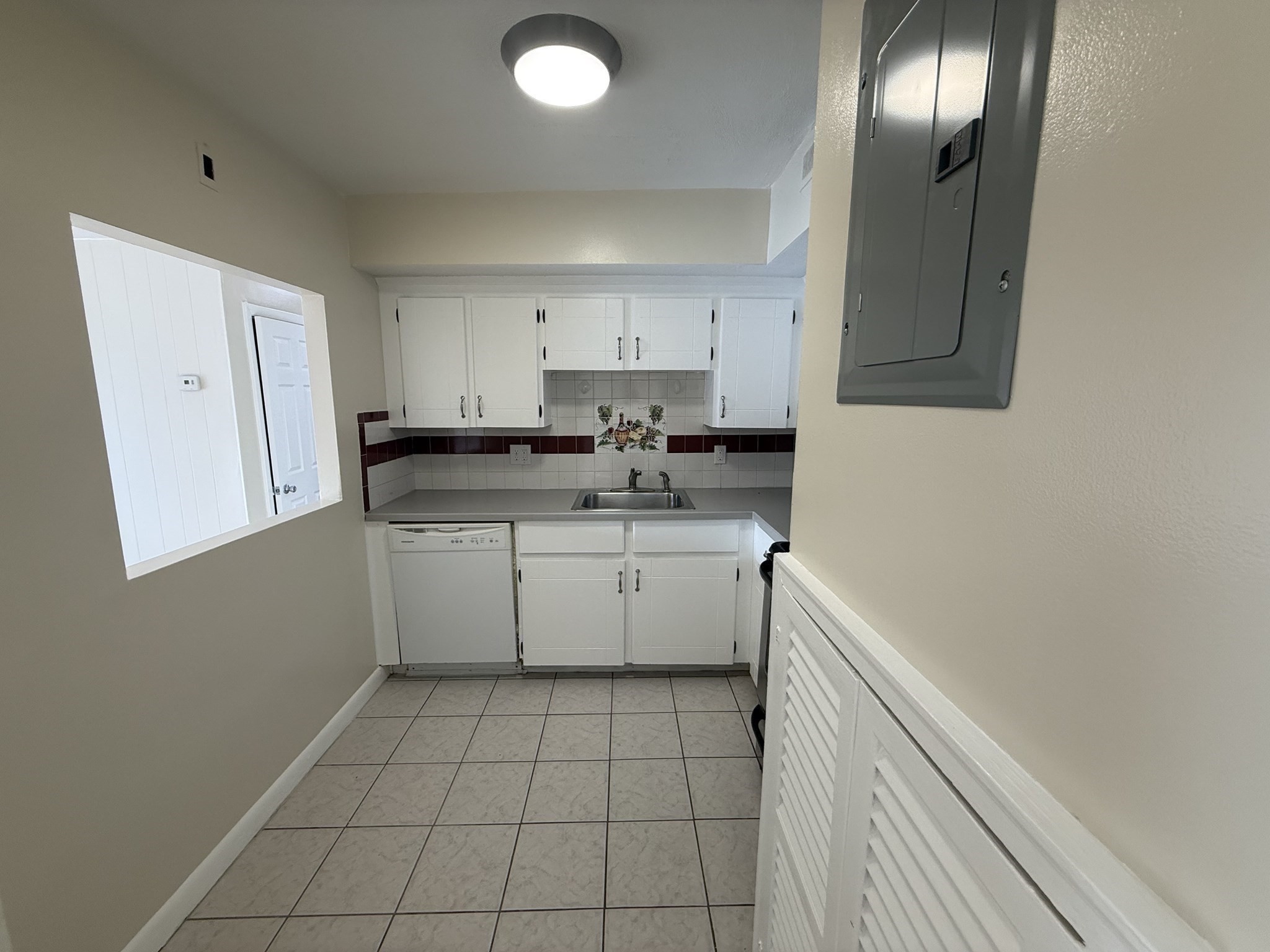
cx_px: 635
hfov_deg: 102.1
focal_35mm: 14
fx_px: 514
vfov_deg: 85.7
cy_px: 476
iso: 125
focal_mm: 2.22
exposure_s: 1/120
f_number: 2.2
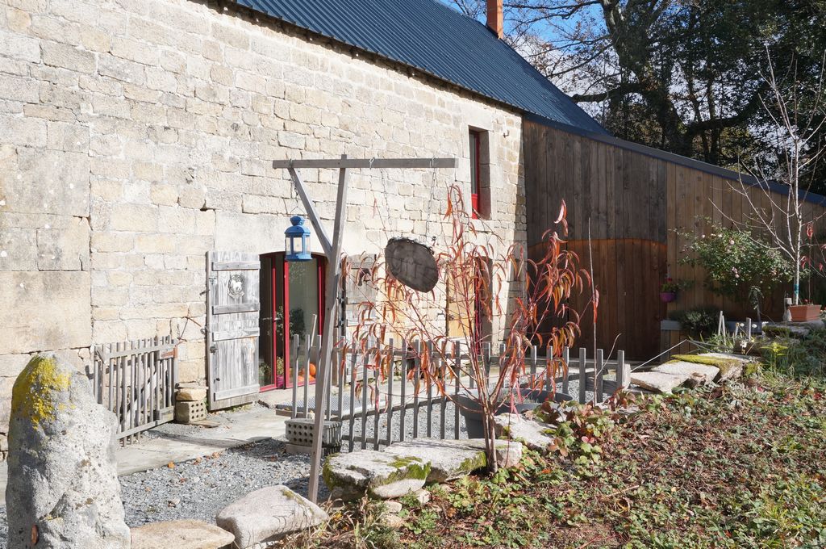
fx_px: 859
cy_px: 274
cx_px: 413
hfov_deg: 51.3
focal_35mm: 38
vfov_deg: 35.4
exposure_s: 1/320
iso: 400
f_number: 11
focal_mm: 25
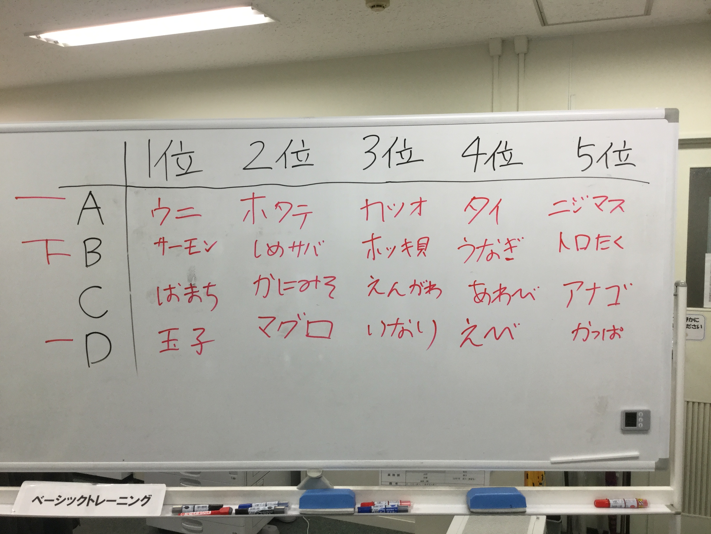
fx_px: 637
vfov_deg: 45.4
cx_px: 356
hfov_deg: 58.4
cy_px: 267
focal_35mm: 31
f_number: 2.4
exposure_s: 1/40
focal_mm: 3.3
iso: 25
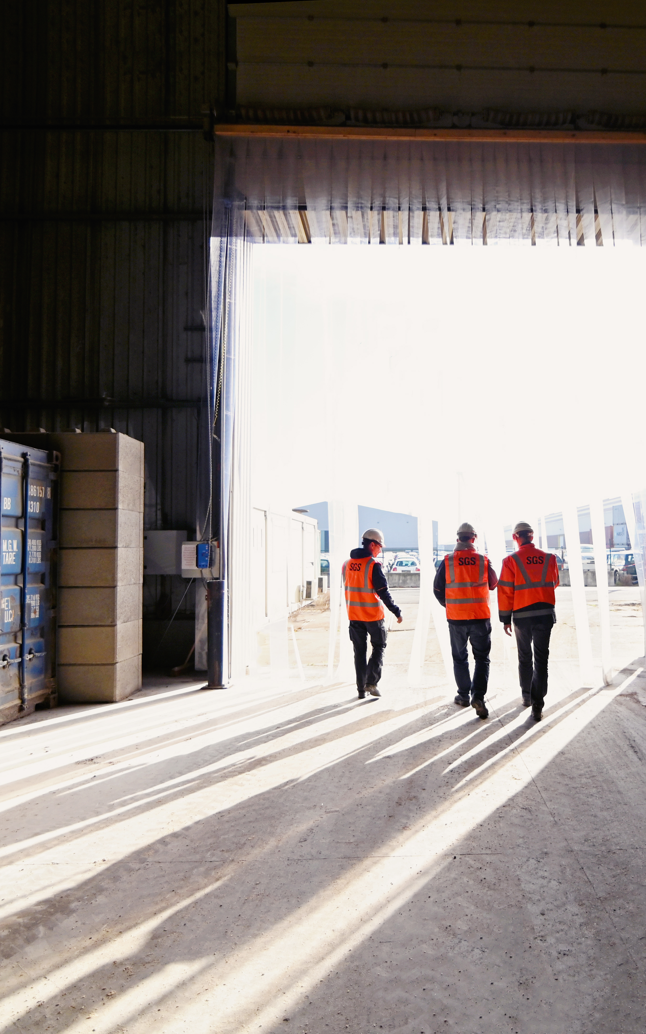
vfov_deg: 72.5
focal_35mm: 25
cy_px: 522
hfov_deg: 48.3
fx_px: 704
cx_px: 443
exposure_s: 1/8000
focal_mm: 16
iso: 800
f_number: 2.8
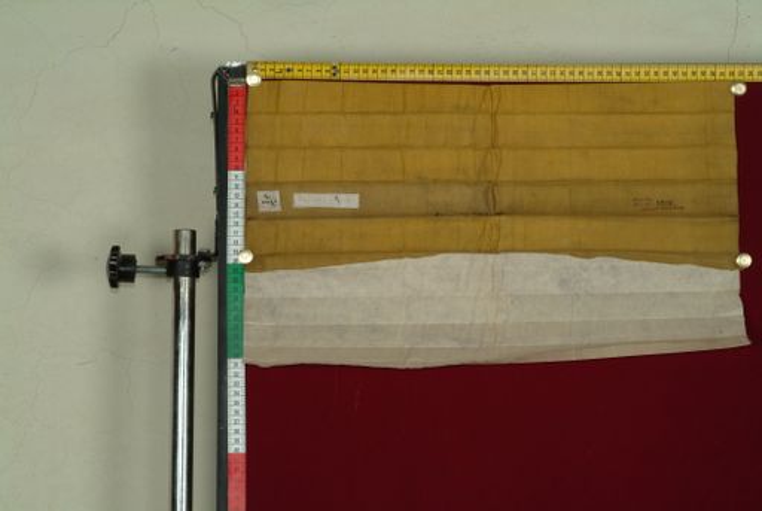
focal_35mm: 88
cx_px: 381
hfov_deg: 23.0
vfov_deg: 15.5
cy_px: 256
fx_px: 1876
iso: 160
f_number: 13
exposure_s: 1/20
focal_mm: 59
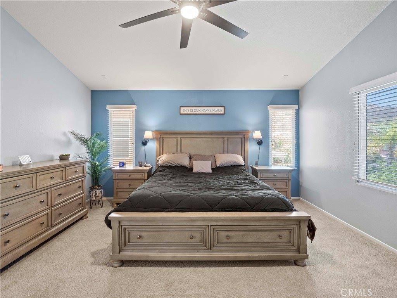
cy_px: 149
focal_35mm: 16
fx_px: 183
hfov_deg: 94.5
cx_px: 198
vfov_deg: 78.1
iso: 200
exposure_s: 2
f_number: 8
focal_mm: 8
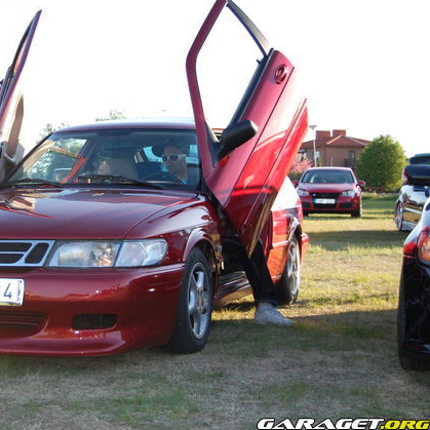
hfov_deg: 23.1
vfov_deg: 23.4
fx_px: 1040
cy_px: 216
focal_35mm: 74
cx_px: 105
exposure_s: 1/500
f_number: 4.8
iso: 400
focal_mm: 38
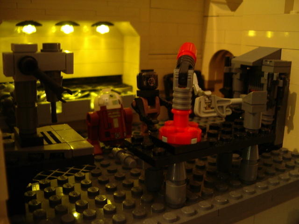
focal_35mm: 38
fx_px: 328
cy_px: 112
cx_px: 150
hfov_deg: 49.0
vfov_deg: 37.7
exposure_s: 1/4
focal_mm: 5.8
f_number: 2.6
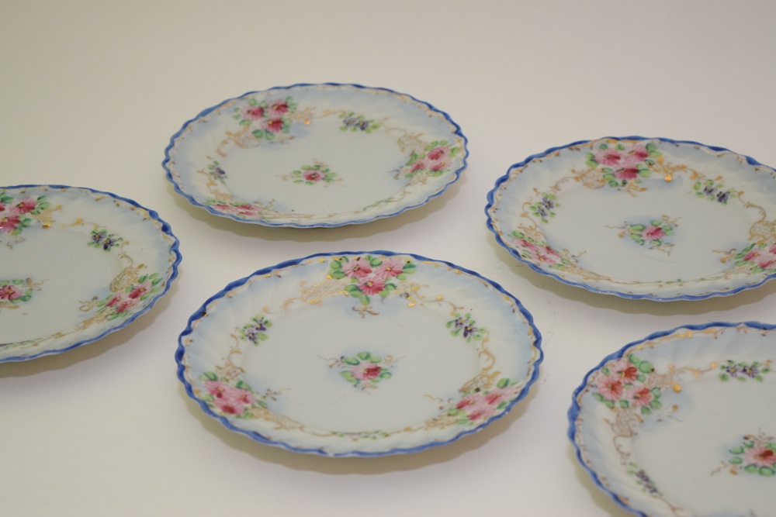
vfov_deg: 16.6
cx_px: 388
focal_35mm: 82
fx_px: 1778
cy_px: 258
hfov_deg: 24.6
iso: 1400
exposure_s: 1/60
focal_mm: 55
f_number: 5.6
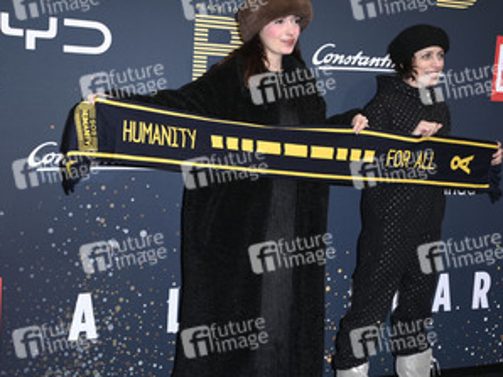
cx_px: 247
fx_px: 929
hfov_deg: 30.3
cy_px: 211
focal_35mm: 64
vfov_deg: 22.9
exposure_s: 1/250
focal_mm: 44
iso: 320
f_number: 5.6
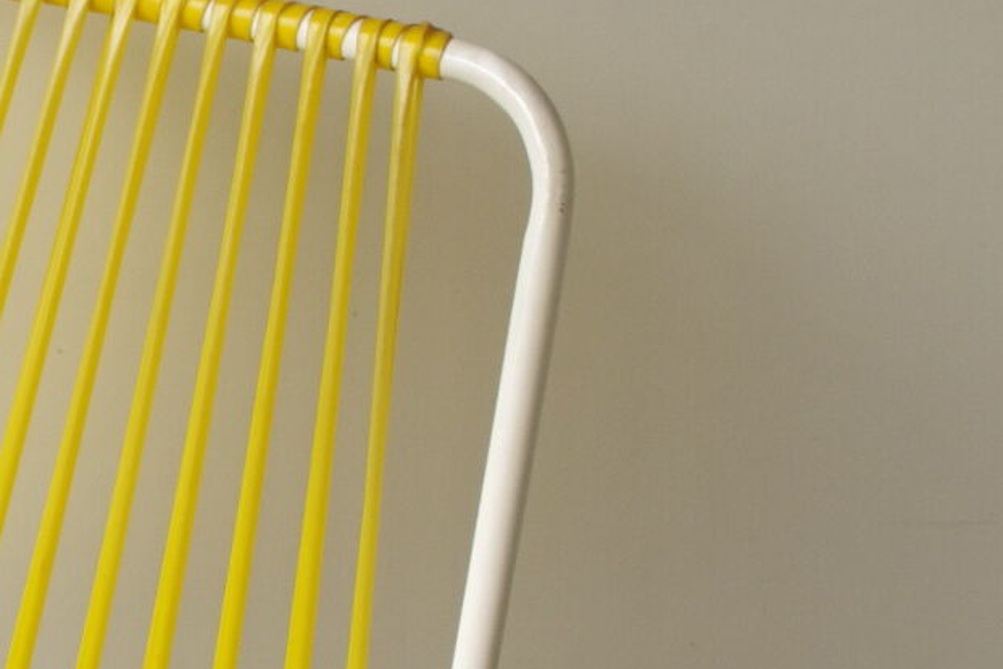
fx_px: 2090
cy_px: 538
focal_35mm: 75
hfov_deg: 25.4
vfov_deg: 18.0
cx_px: -52
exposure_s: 1/125
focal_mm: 18
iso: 800
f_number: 8
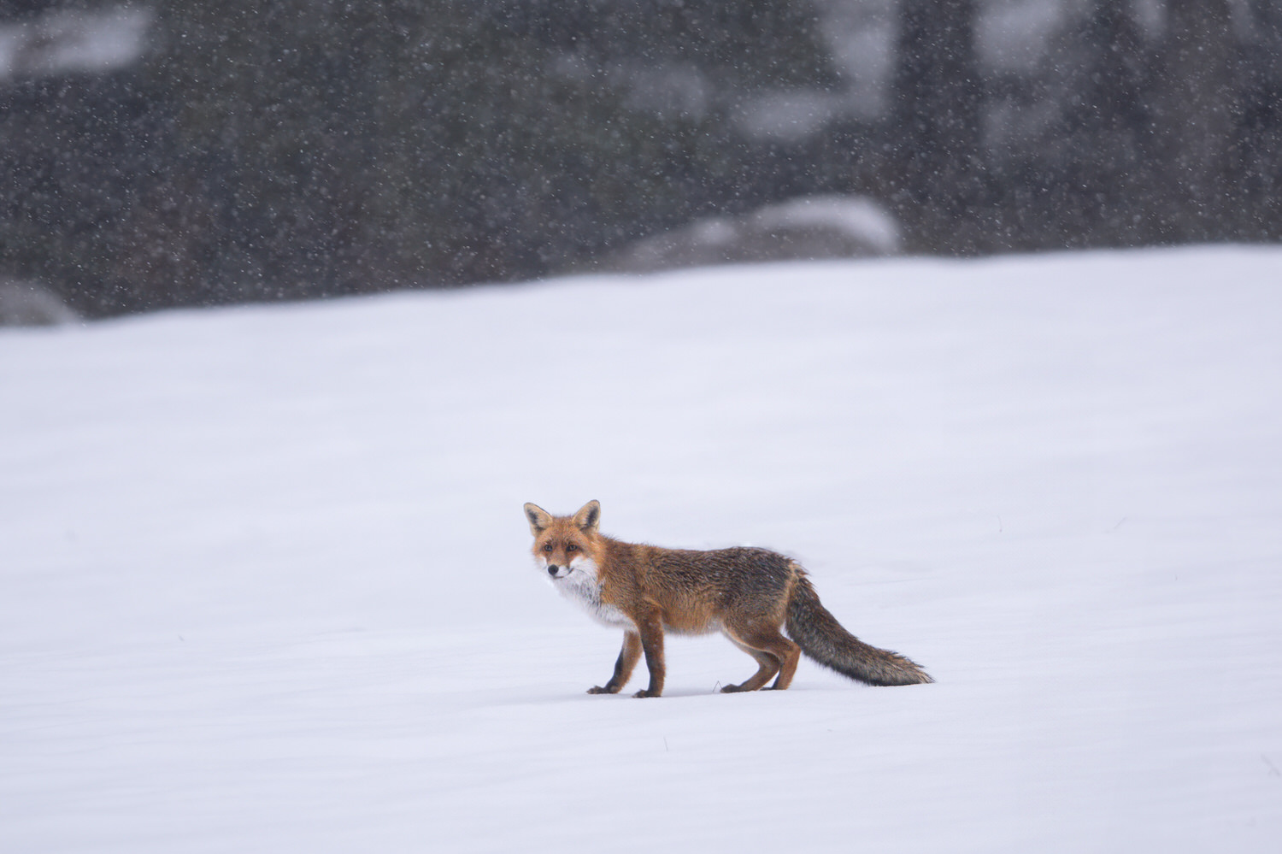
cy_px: 427
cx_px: 641
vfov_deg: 2.3
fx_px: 21358
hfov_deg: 3.4
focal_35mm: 600
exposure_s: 1/500
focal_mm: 400
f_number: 2.8
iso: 720
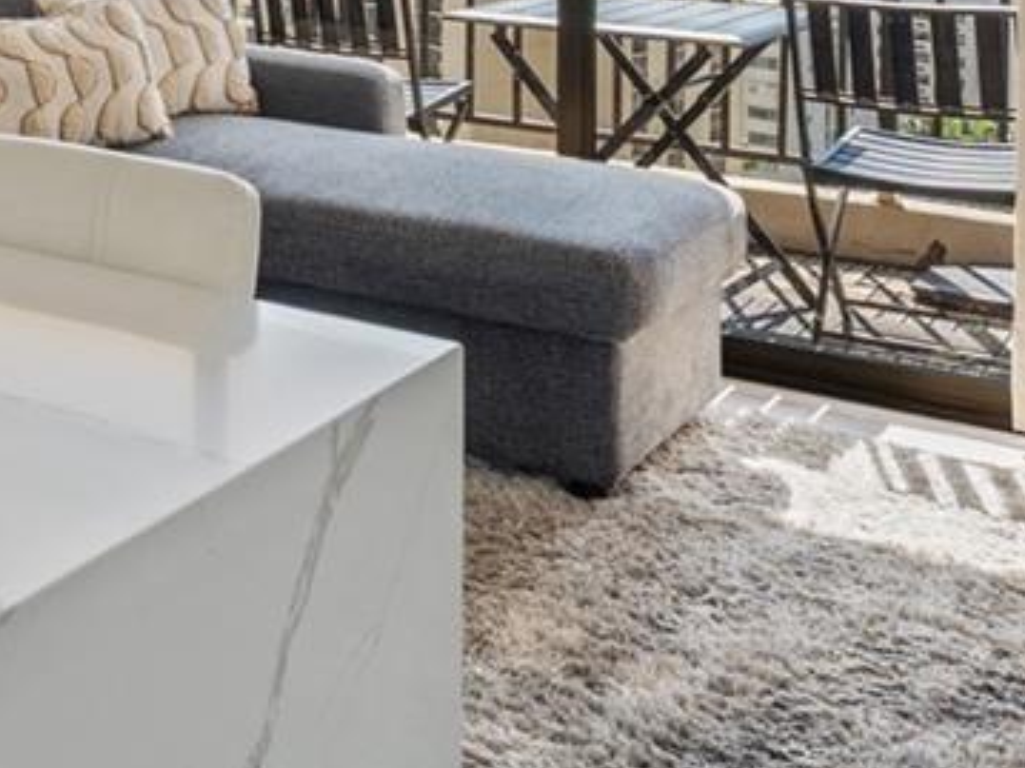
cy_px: -294
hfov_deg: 26.4
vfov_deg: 21.5
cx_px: -371
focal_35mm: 60
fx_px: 1776
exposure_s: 1/20
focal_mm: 14
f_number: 9
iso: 400
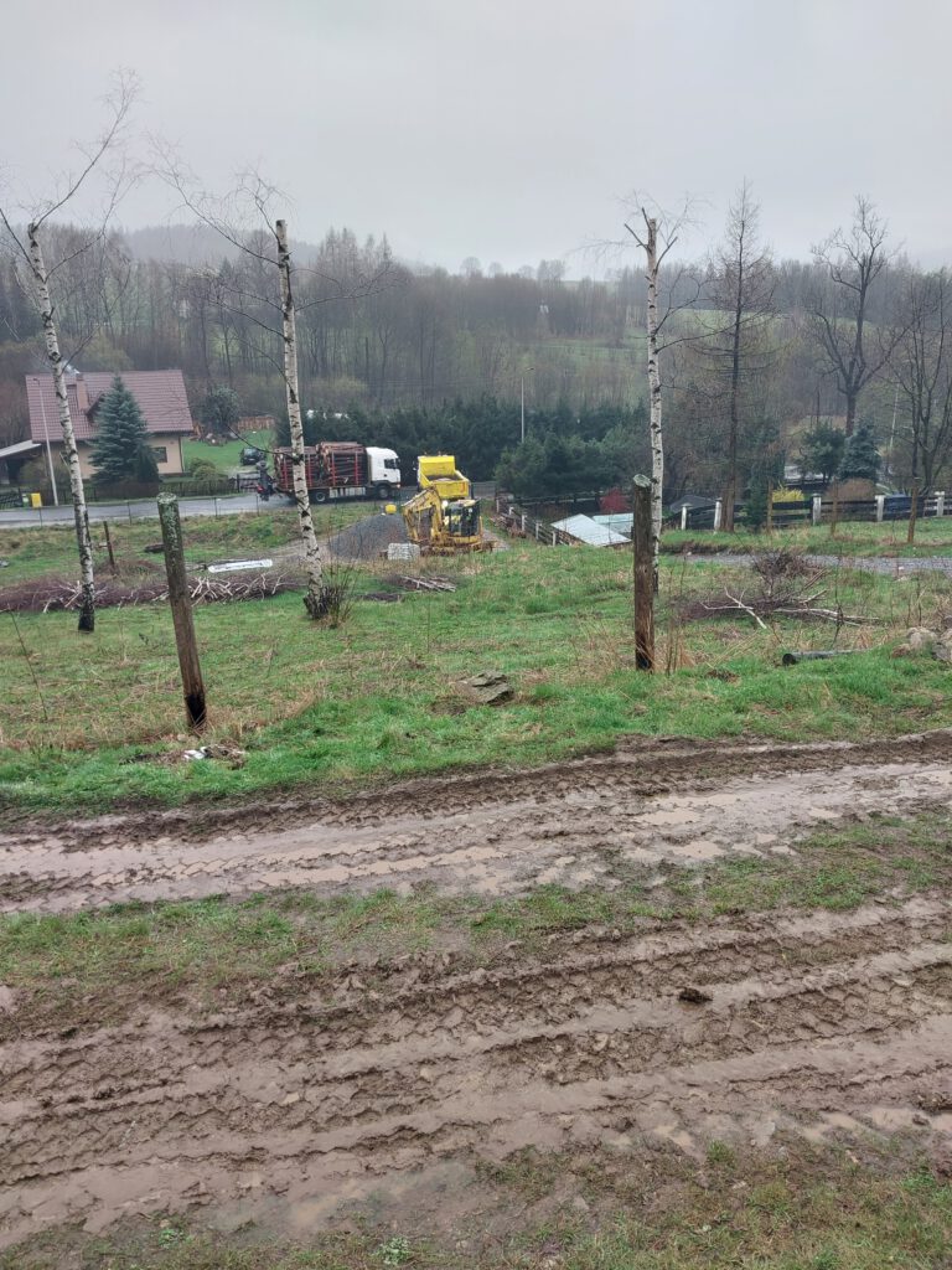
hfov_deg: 46.8
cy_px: 635
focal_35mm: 30
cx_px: 476
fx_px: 1100
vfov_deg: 60.0
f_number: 1.8
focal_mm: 4.6
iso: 50
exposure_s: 1/50
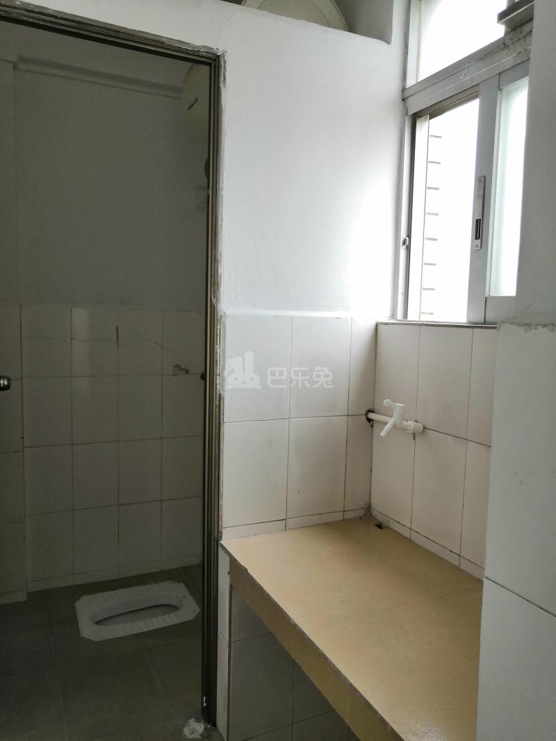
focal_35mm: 27
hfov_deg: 51.3
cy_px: 370
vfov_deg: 65.3
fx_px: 578
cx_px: 278
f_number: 1.8
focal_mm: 3.95
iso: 80
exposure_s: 1/60
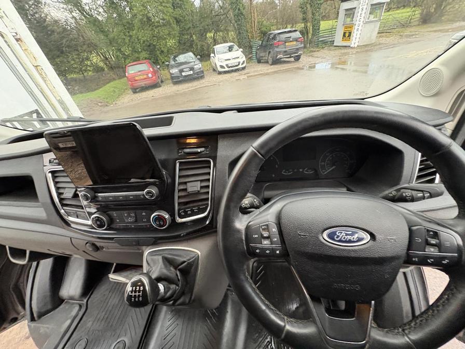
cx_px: 232
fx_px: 188
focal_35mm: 14
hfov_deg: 102.1
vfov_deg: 85.7
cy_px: 174
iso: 500
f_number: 2.2
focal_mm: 2.22
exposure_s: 1/60
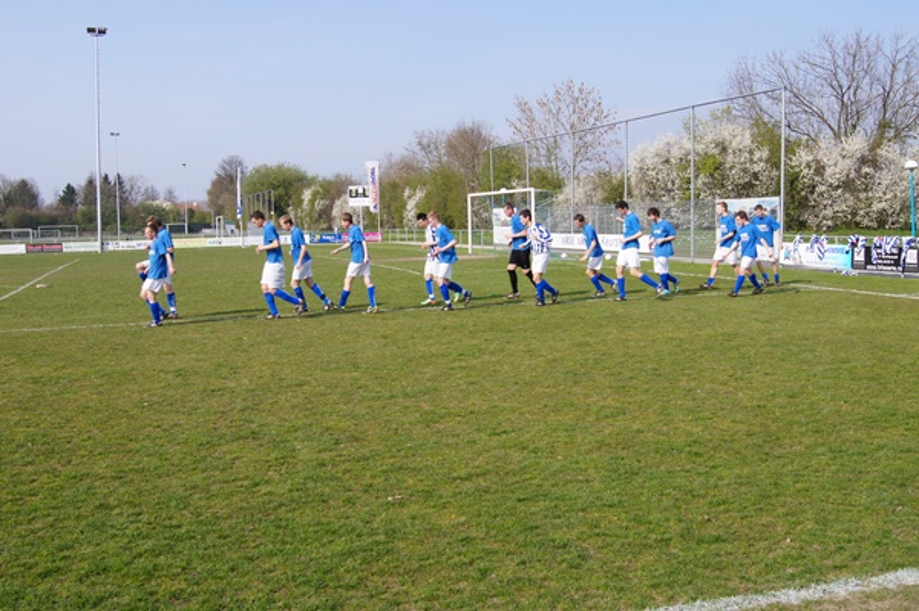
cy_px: 306
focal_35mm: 39
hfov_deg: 49.6
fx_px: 995
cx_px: 460
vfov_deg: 34.2
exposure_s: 1/100
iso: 100
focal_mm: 26
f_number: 13
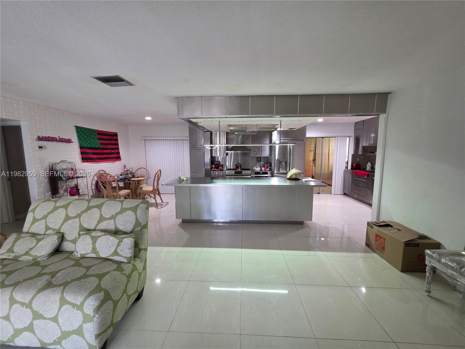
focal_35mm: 13
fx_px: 175
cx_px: 232
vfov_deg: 89.9
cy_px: 174
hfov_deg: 106.2
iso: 320
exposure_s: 1/60
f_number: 1.9
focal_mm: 2.2
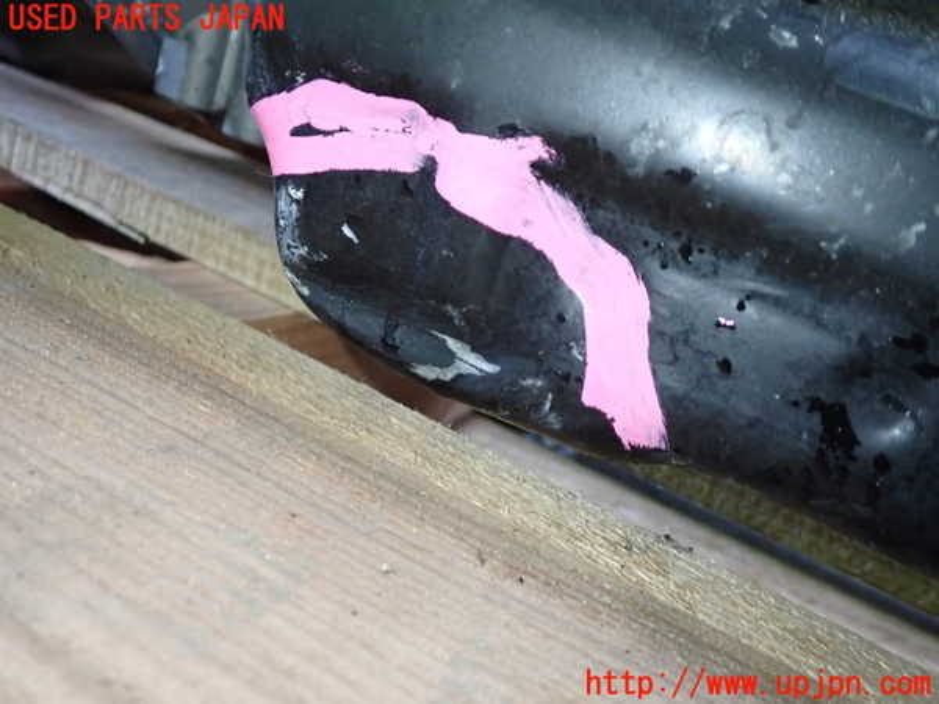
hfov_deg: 60.0
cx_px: 470
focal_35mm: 30
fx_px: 814
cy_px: 352
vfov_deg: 46.8
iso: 320
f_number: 2.3
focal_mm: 5.4
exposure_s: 1/30
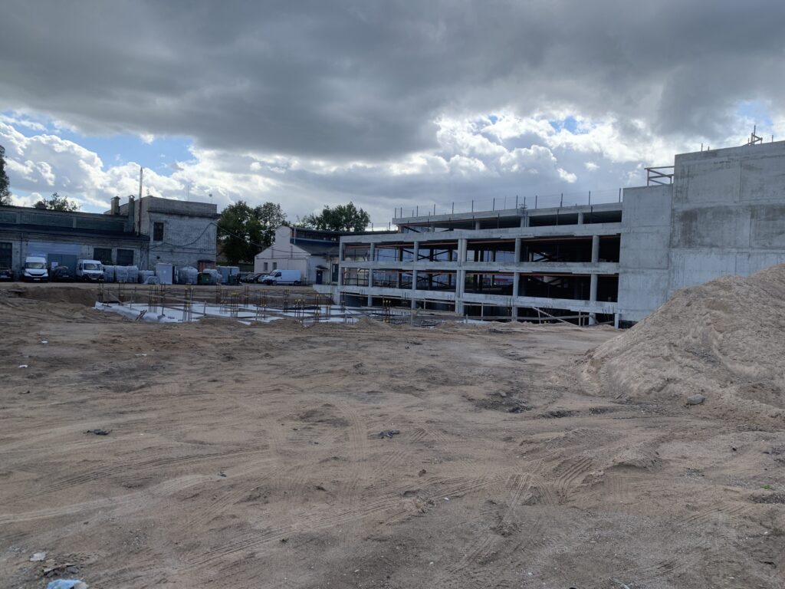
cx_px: 392
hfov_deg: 67.3
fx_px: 590
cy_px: 294
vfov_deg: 53.1
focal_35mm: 26
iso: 25
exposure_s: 1/1176
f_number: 1.8
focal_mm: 4.25
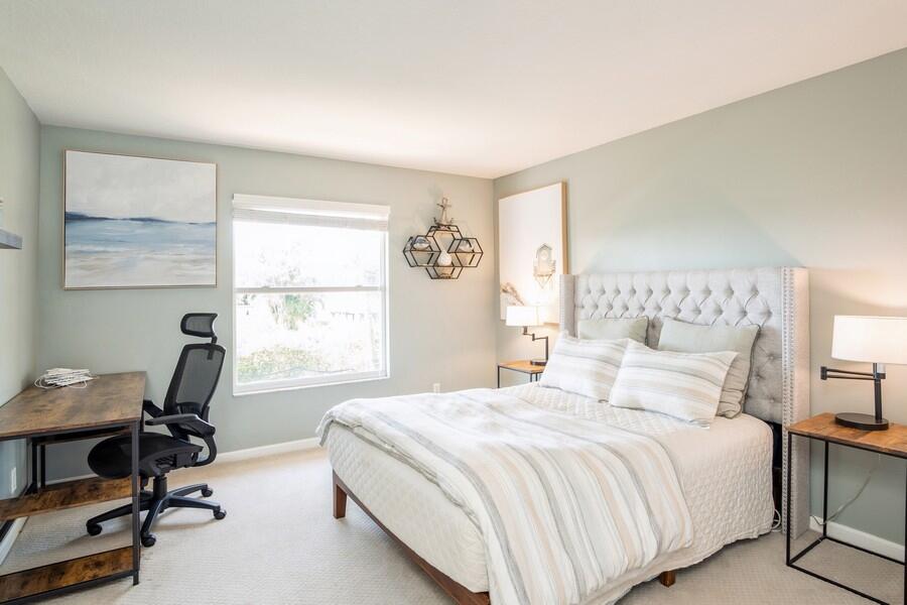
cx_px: 454
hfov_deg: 90.0
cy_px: 302
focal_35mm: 18
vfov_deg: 67.4
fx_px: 453
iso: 200
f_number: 8
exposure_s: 1/3
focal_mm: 12
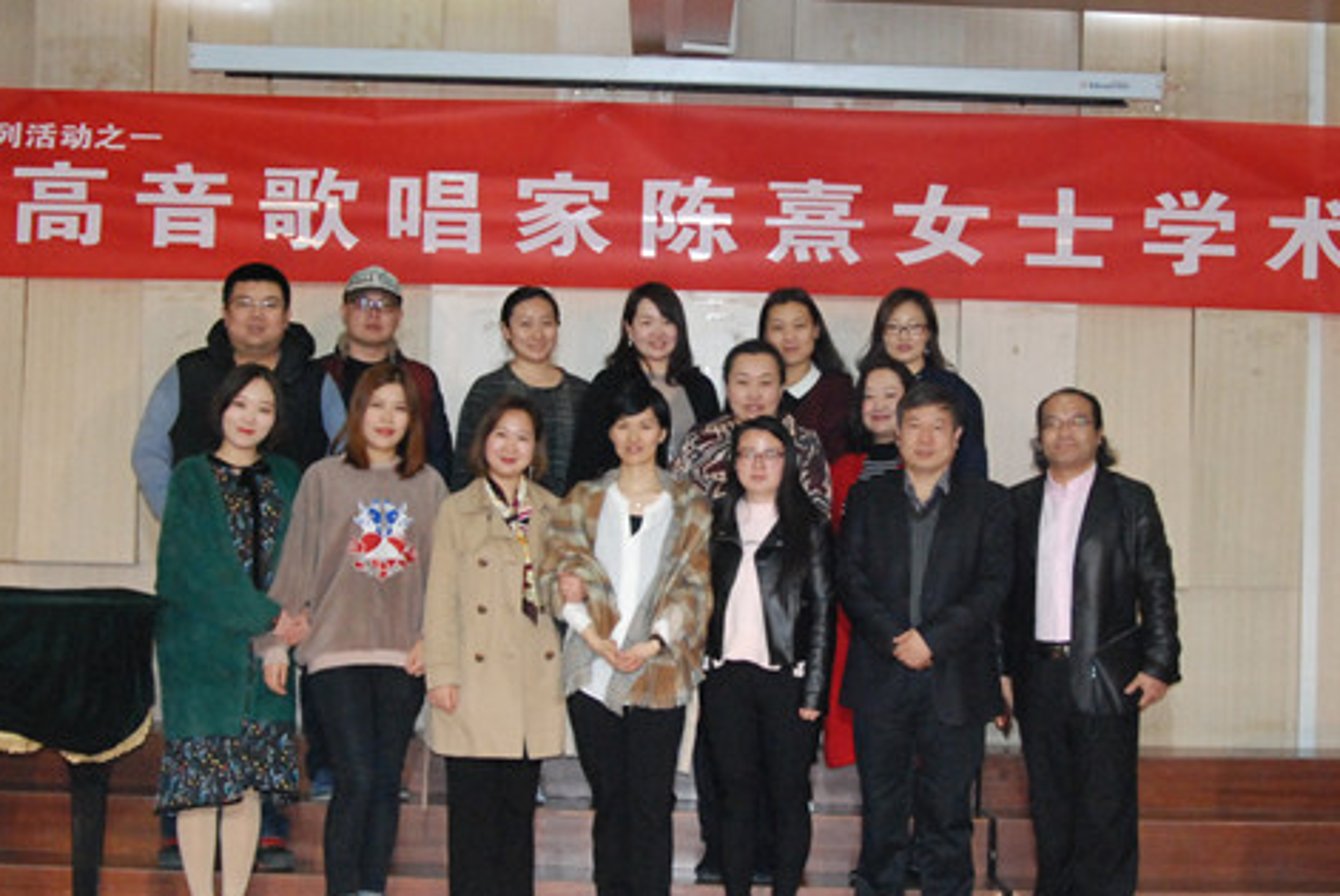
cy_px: 494
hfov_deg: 30.9
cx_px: 737
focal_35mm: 65
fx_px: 2422
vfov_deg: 21.0
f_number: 5.6
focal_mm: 24
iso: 1600
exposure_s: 1/60
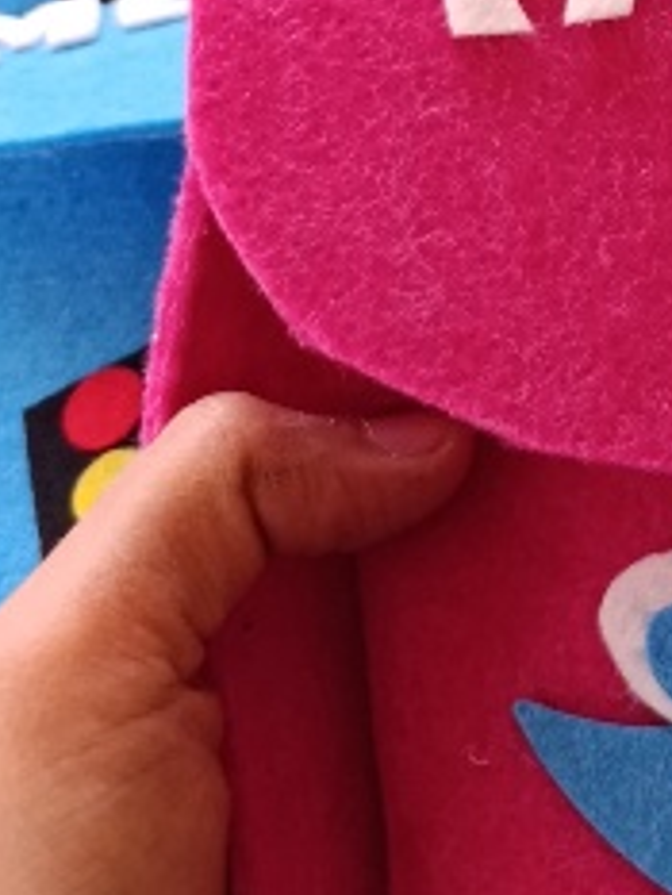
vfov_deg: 16.6
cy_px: -536
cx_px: 1344
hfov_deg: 12.4
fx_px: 2715
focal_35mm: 105
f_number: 1.6
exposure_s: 1/100
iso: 160
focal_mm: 6.14
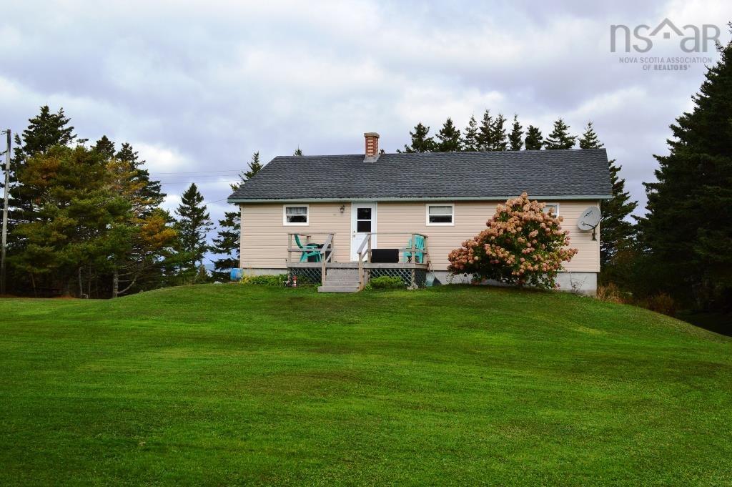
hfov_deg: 53.2
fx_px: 731
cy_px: 244
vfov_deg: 36.8
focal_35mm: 36
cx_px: 366
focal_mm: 24
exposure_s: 1/320
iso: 400
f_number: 10
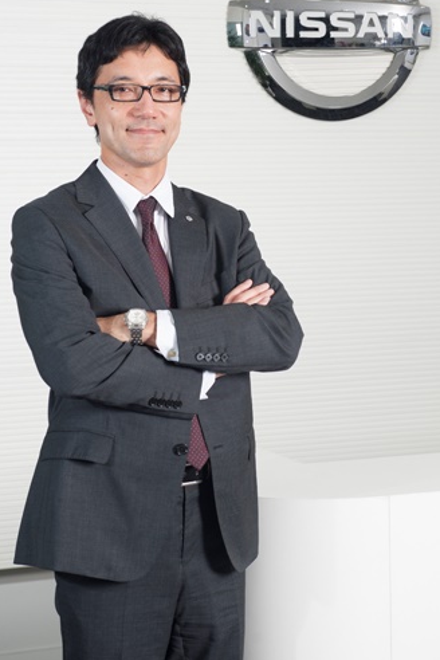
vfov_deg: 22.4
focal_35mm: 91
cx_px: 217
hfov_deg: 15.0
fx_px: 1668
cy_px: 282
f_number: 5.6
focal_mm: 70
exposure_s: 1/125
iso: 200
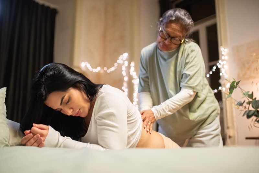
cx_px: 130
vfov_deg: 37.9
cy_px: 86
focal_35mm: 35
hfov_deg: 54.4
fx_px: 252
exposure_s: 1/125
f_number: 1.8
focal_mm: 35
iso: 640
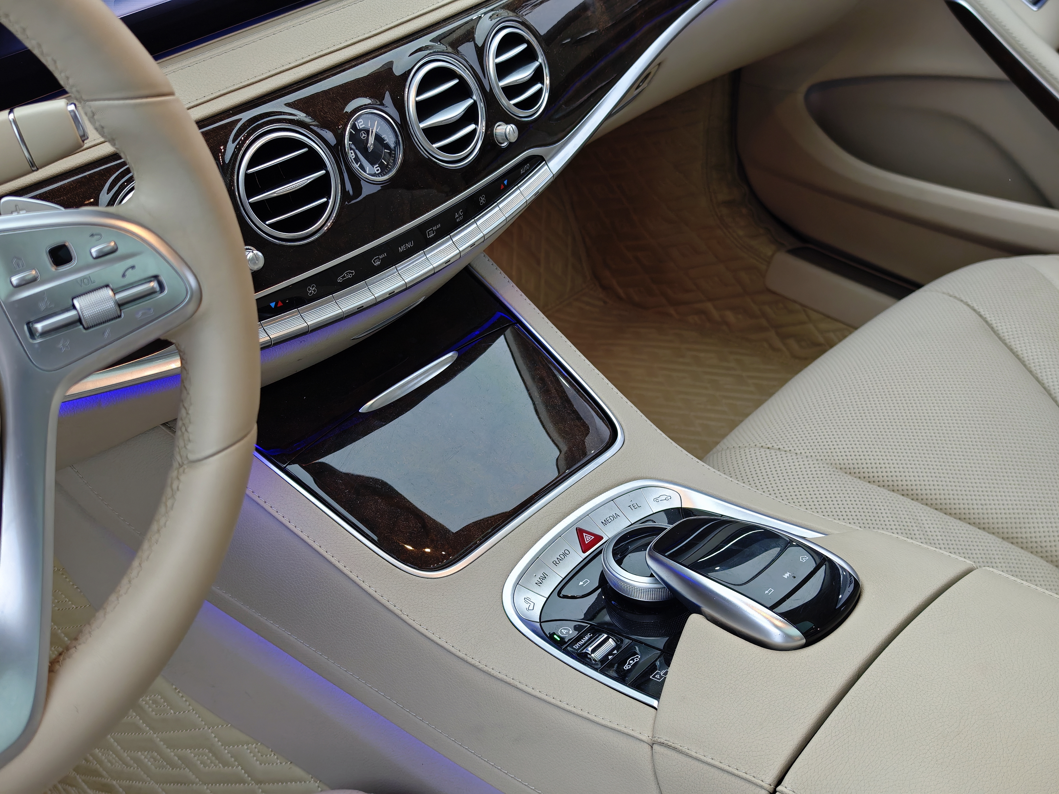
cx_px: 530
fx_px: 1407
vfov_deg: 31.5
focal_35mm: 46
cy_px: 397
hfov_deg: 41.2
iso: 225
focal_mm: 8.72
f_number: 2
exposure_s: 1/100
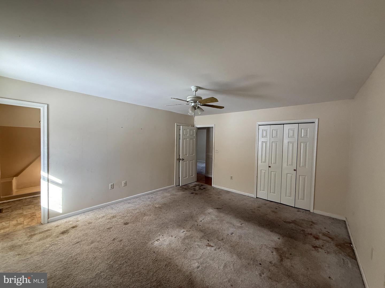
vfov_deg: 85.7
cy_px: 144
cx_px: 192
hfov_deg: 102.1
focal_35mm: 14
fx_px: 156
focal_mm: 2.22
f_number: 2.2
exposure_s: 1/99
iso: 200
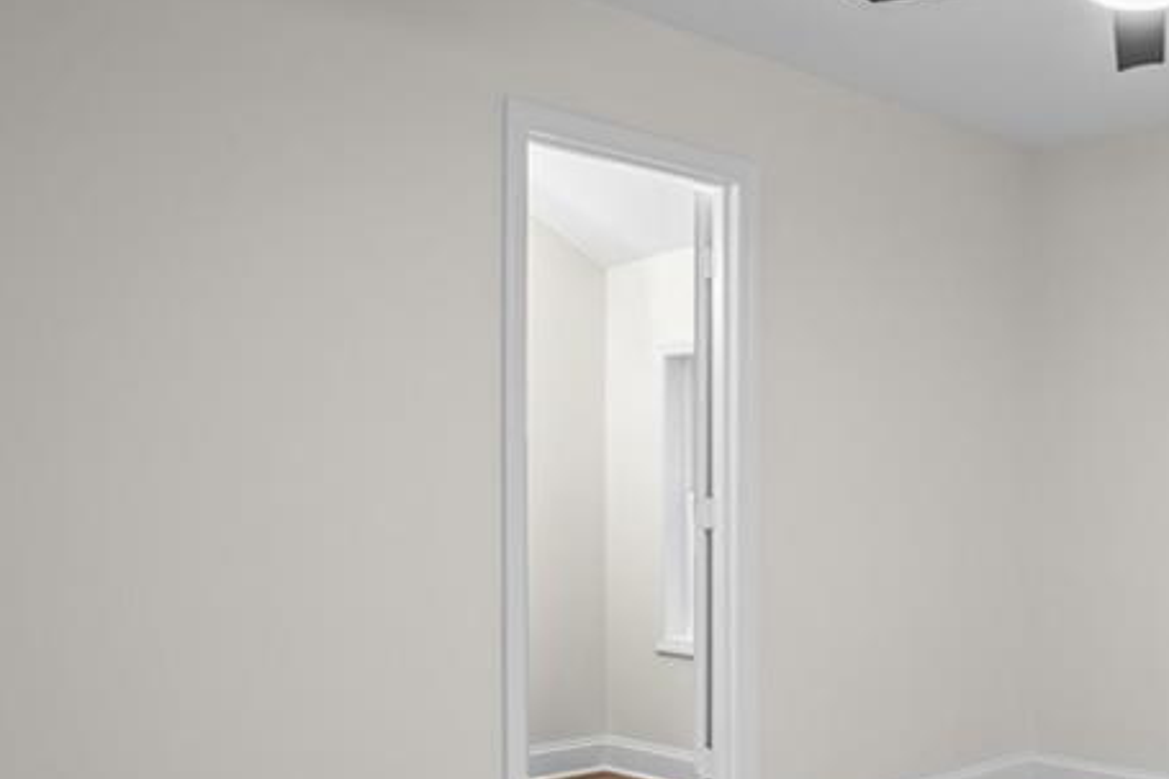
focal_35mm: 36
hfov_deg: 46.5
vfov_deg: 36.6
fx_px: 1169
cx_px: 1105
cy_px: 495
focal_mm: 16
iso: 400
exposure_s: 1/4
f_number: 7.1
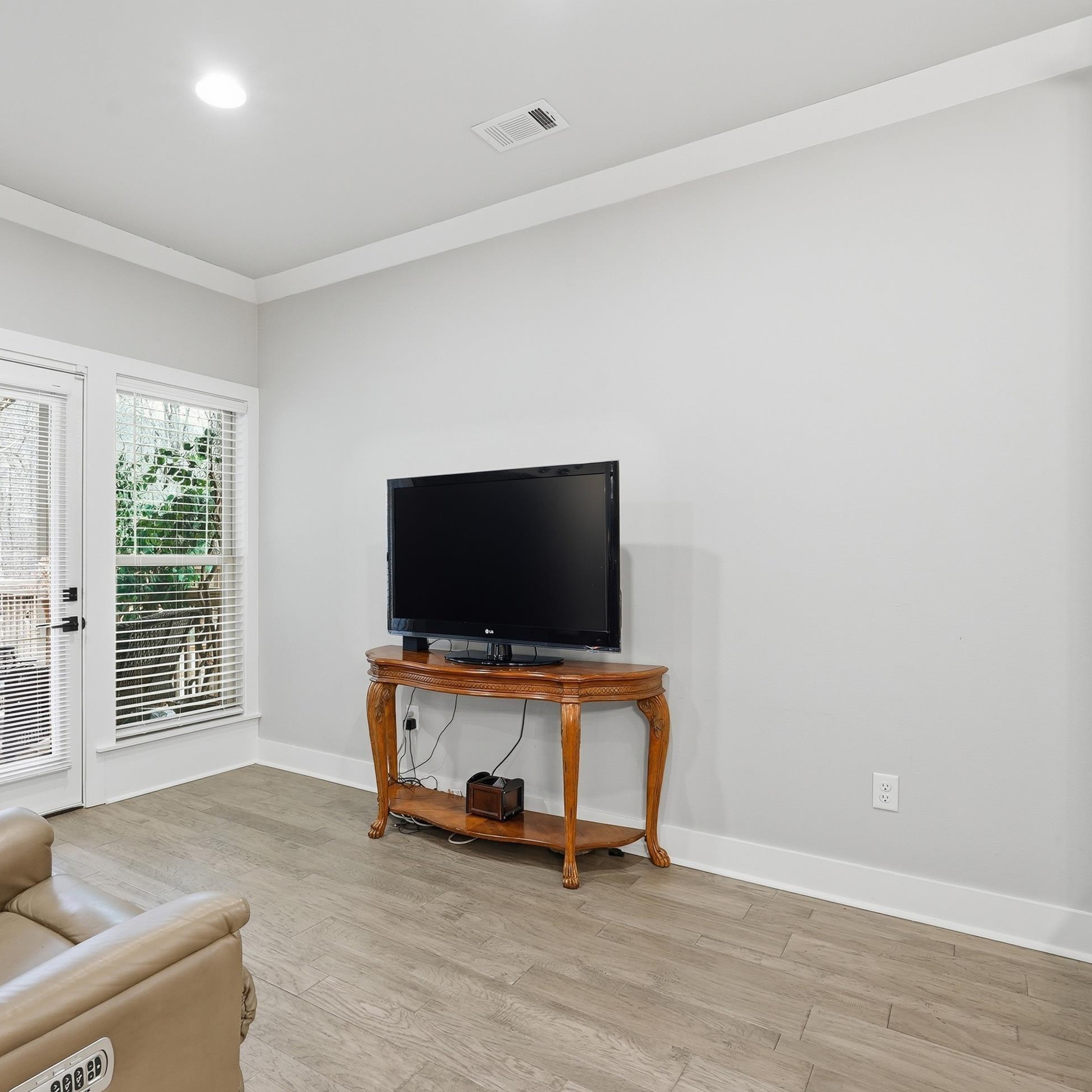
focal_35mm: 21
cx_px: 460
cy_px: 559
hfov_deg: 71.7
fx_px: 749
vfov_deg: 72.1
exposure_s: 1/13
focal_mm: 16
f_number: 9
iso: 250
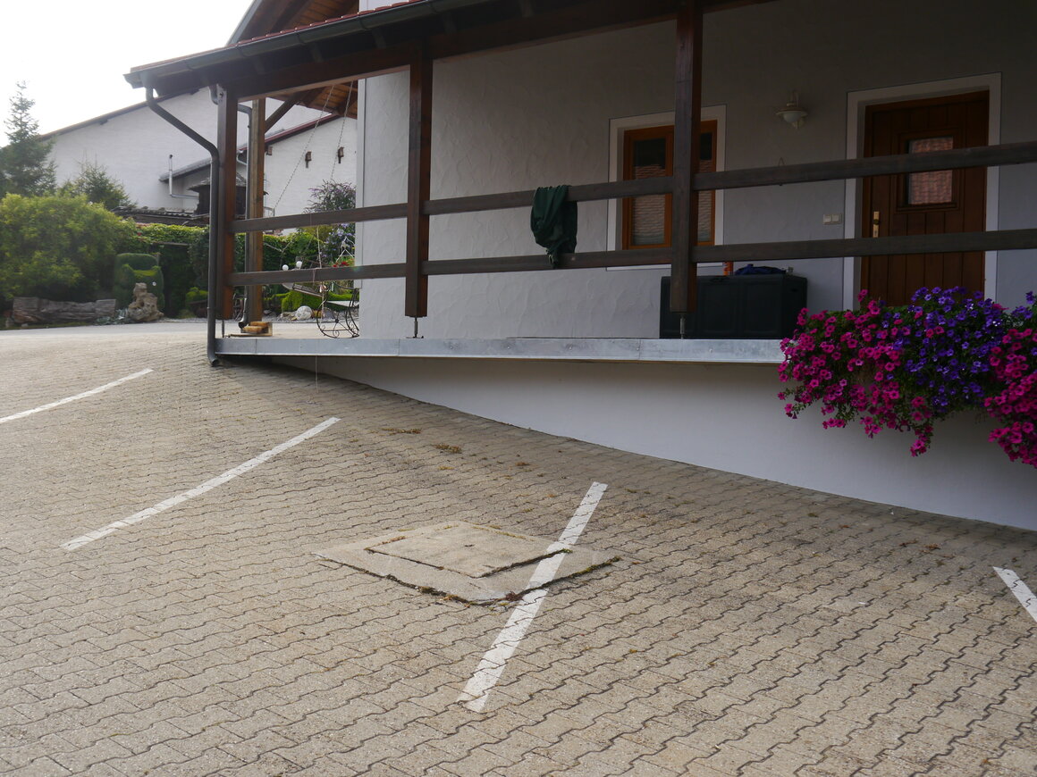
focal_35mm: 38
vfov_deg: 37.7
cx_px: 518
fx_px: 1138
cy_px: 388
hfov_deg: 49.0
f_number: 6.3
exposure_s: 1/200
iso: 160
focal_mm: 19
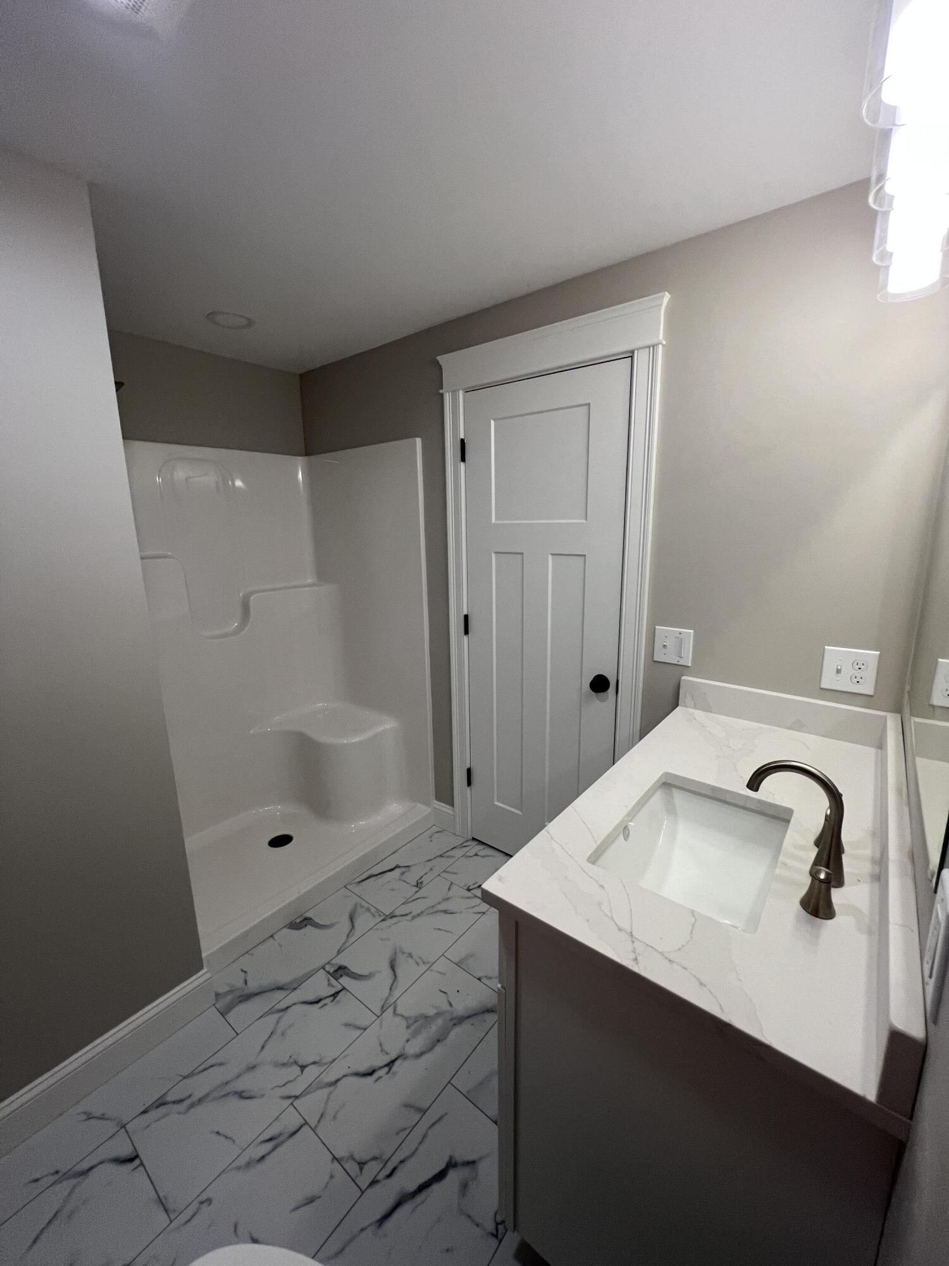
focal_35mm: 13
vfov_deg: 106.2
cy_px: 633
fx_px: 475
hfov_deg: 89.9
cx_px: 474
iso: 125
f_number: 1.8
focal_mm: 1.57
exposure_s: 1/120
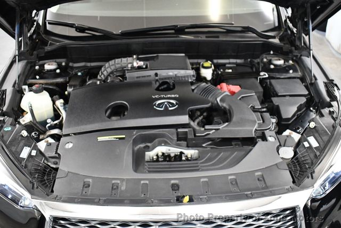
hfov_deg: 53.1
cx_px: 170
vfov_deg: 36.9
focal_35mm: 36
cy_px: 114
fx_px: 341
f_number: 3.5
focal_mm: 18
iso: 3200
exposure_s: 1/100
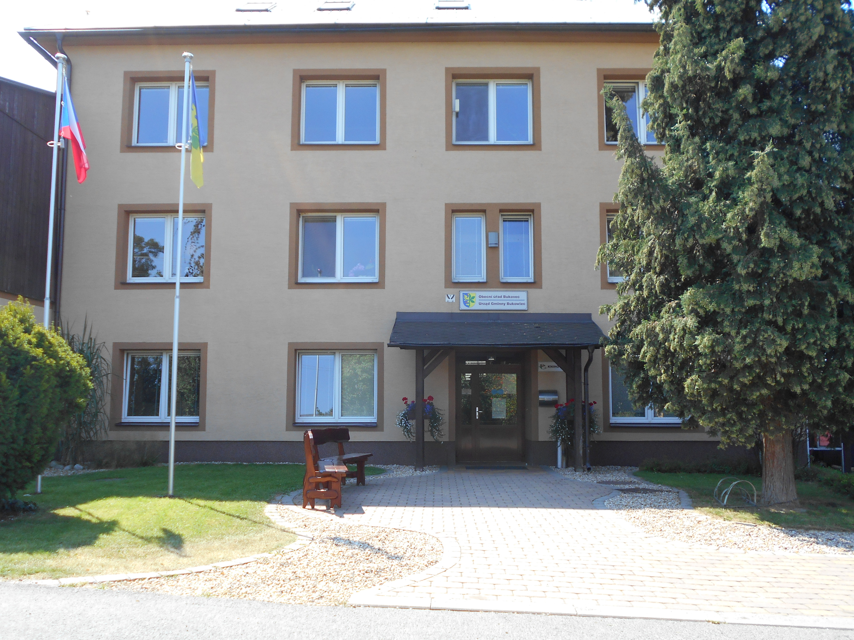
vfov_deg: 41.8
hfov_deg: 54.0
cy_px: 320
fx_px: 839
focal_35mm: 34
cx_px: 427
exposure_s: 1/200
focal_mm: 5.8
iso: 80
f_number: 3.6
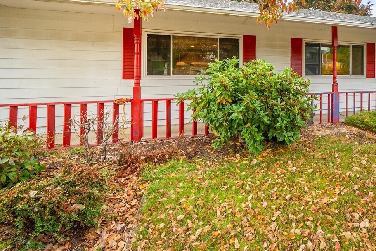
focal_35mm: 21
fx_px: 219
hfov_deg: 75.0
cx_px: 284
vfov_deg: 57.2
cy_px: 70
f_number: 7.1
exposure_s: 1/30
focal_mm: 12
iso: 320
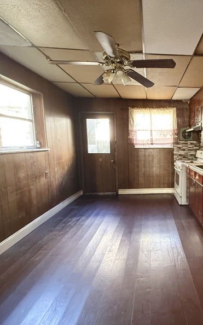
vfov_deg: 85.1
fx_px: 177
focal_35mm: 20
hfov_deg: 53.7
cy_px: 164
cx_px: 175
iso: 640
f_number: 2.2
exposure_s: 1/60
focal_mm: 2.22
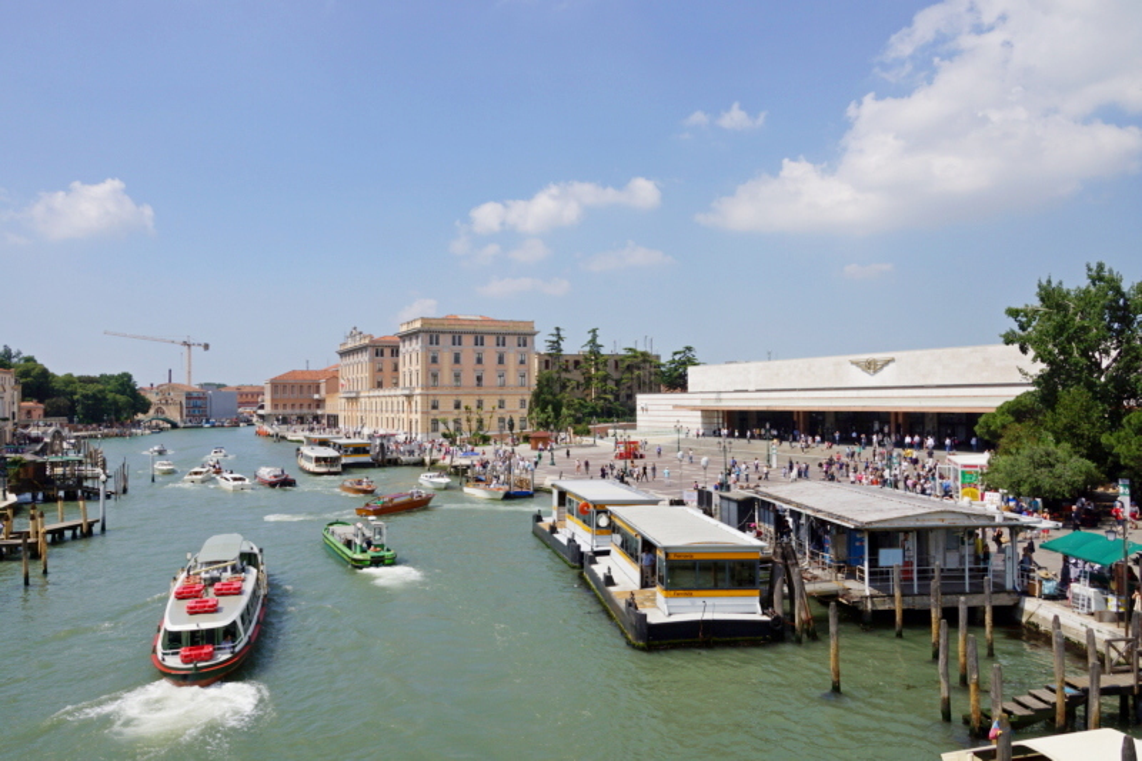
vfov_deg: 47.9
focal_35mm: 27
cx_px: 571
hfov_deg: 67.4
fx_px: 856
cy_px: 380
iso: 100
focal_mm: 18
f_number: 13
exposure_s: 1/200
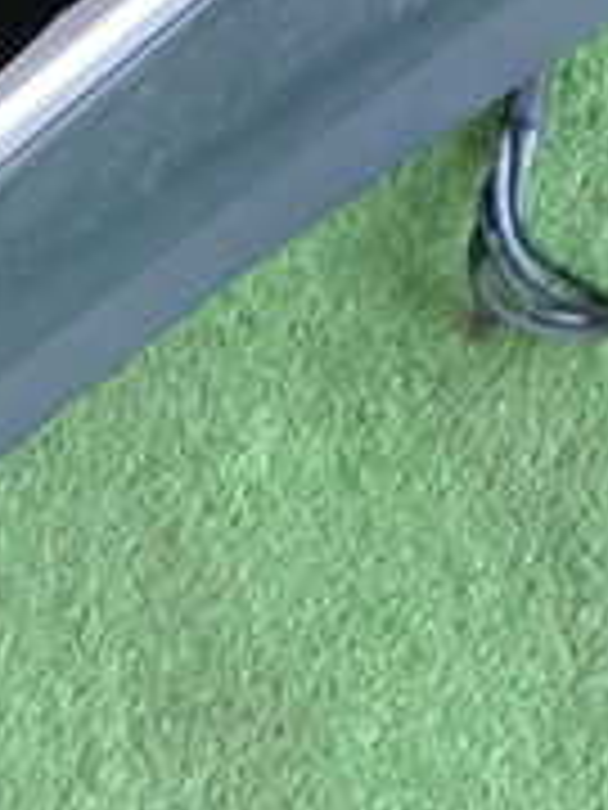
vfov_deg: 13.4
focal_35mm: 147
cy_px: 243
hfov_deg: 10.0
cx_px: -90
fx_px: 3443
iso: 250
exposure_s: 1/40
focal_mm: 7.84
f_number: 2.9
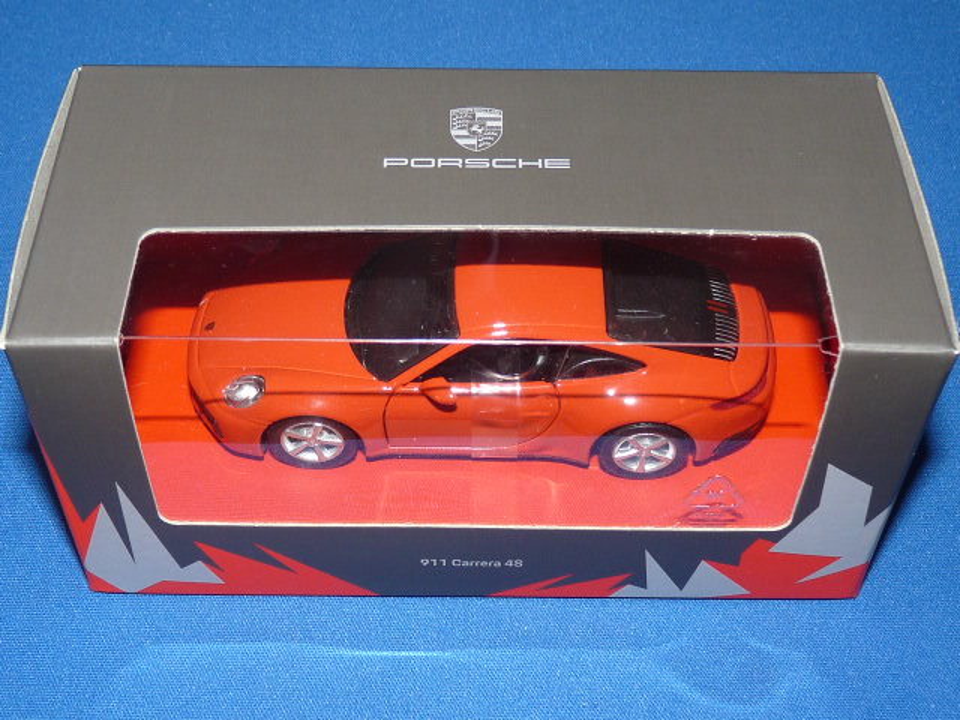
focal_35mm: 51
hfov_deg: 37.5
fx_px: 1414
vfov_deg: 28.6
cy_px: 360
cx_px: 480
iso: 100
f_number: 2.8
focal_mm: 5.2
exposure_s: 1/30
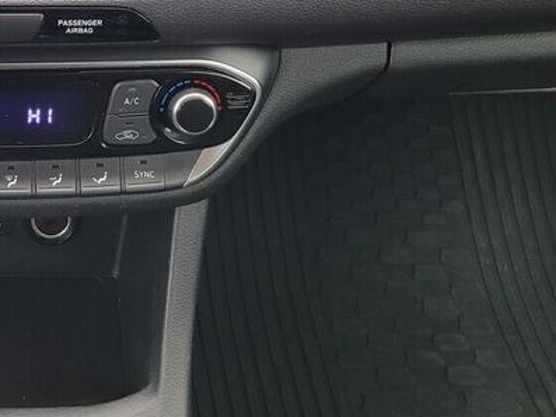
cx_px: -25
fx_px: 1076
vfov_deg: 20.7
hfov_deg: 27.0
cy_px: -67
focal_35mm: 67
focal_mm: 5.4
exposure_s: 1/100
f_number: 1.8
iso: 320
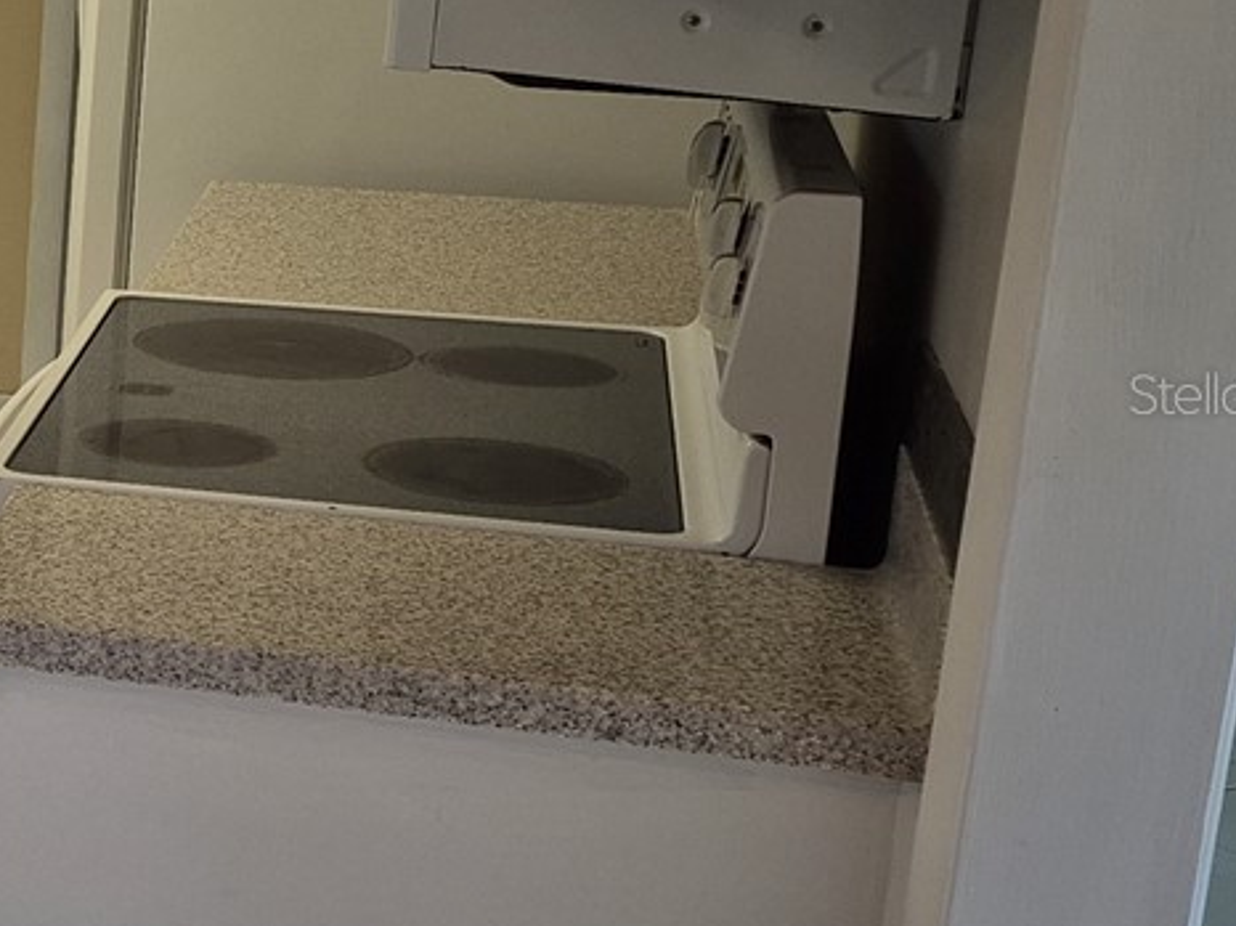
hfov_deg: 20.3
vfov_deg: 18.6
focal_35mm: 79
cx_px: -743
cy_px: 393
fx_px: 2819
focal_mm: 5.4
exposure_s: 1/50
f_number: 1.8
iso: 80
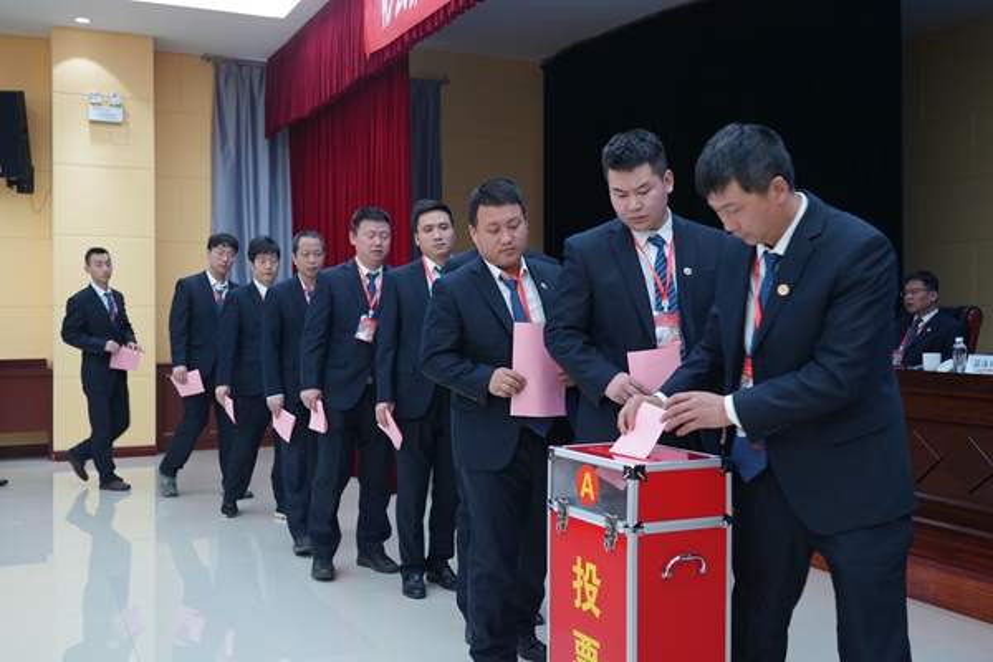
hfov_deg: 53.1
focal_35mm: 36
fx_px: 993
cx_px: 496
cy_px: 331
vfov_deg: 36.9
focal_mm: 36
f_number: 4.5
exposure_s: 1/90
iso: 1250
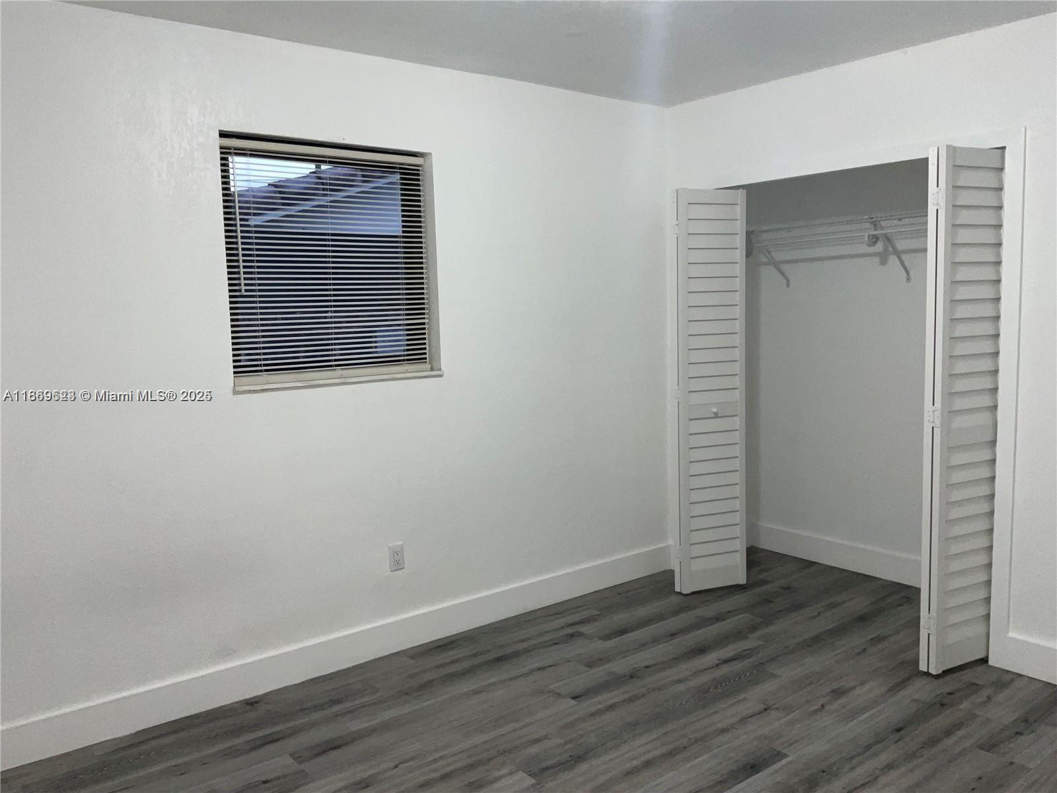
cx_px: 528
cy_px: 396
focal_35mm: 29
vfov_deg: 48.2
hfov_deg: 61.7
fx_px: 886
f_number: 1.8
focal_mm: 3
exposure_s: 1/60
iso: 64
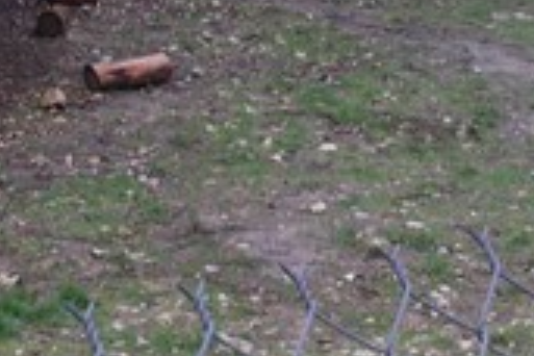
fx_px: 2240
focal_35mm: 151
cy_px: -256
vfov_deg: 8.8
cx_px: -105
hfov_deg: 13.2
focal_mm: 7.4
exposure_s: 1/60
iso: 100
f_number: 2.8
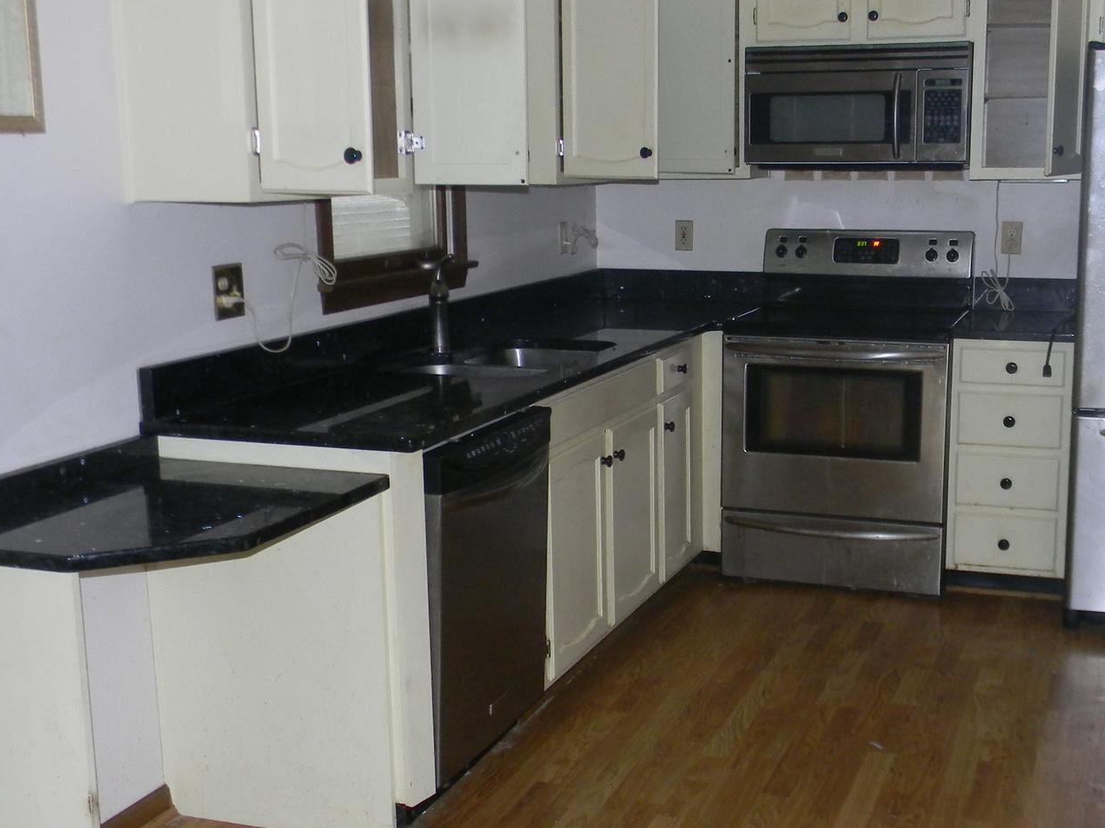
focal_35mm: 46
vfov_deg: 31.5
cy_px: 421
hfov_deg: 41.0
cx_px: 689
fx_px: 1468
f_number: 3.5
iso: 200
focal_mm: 5
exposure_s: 1/26
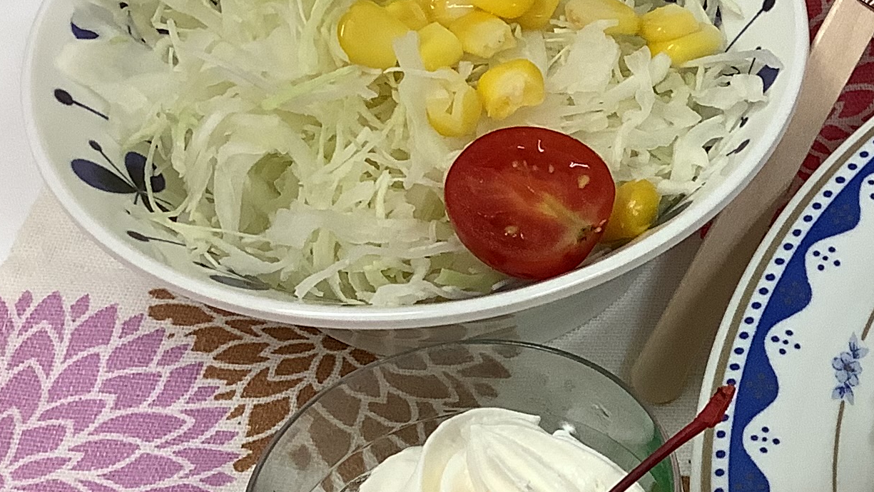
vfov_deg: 13.4
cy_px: 370
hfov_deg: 21.9
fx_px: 2086
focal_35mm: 90
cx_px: 1053
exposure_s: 1/60
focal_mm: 3.3
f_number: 2.4
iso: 64
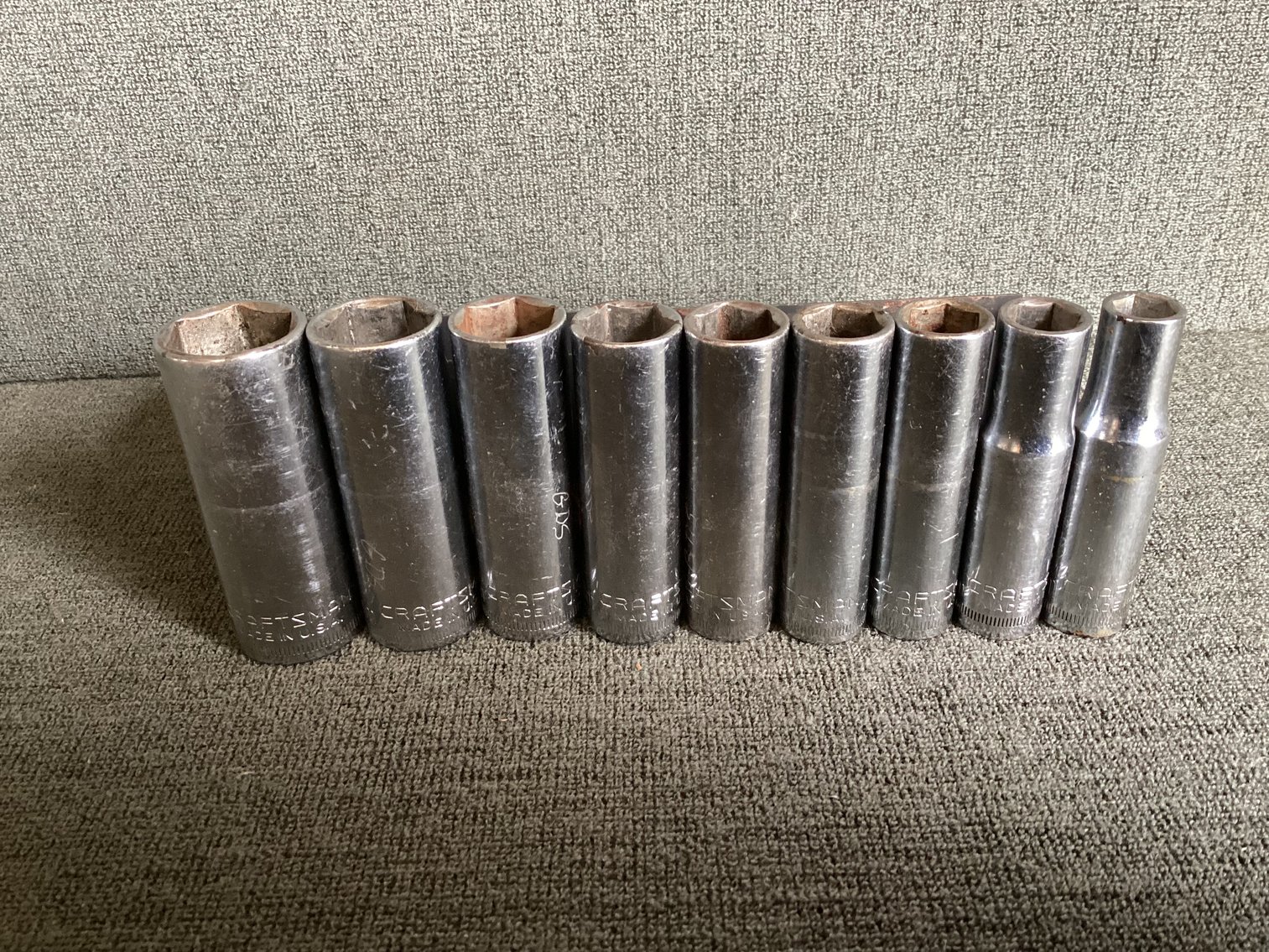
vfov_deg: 45.4
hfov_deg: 58.3
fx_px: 1137
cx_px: 634
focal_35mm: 31
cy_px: 476
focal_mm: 3.3
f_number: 2.4
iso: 320
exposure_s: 1/33
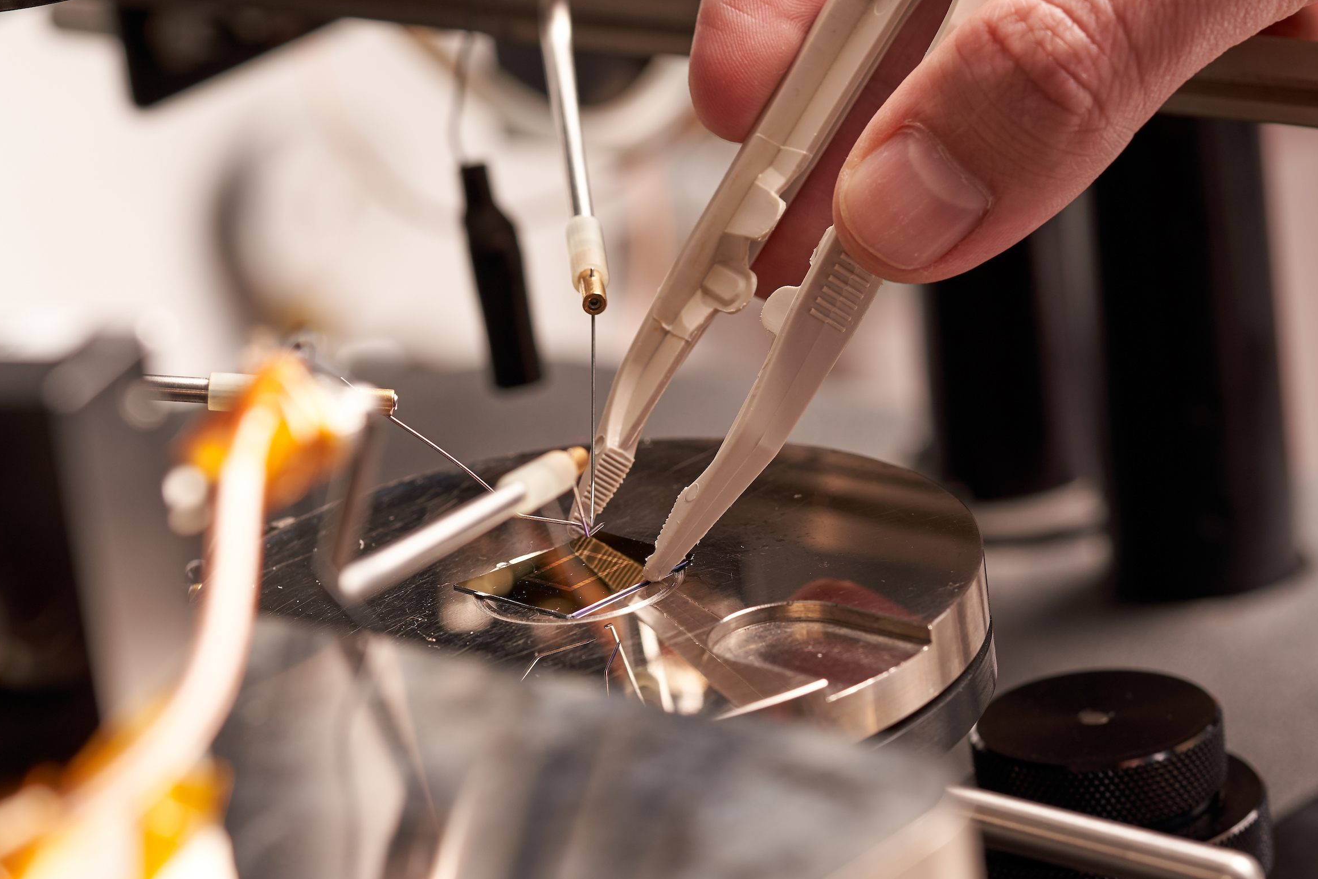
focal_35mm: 140
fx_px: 5127
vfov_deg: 9.8
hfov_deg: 14.7
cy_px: 426
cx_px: 668
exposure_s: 1/200
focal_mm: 90
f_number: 5.6
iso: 100
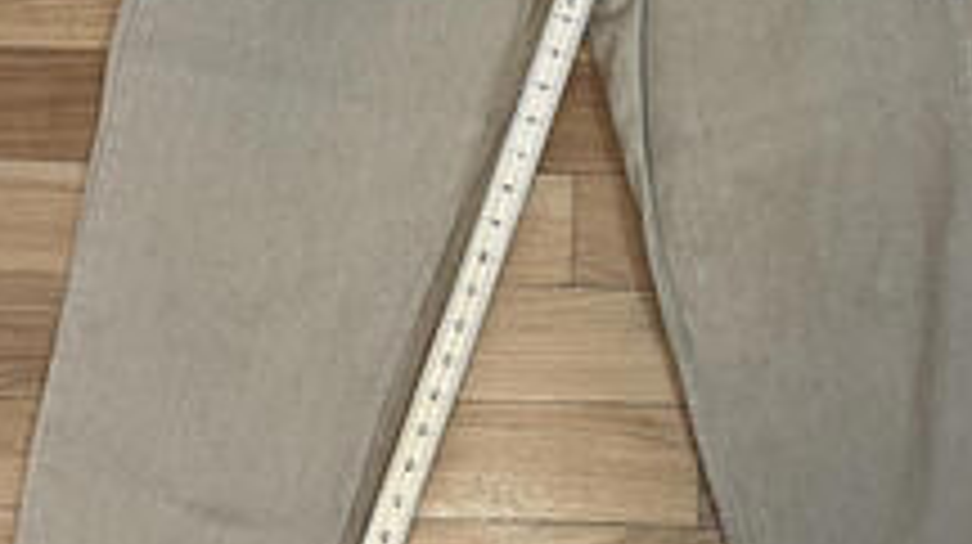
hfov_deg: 41.2
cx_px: 585
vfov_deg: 23.8
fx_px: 1287
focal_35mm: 50
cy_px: 175
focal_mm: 5.1
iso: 200
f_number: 1.6
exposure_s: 1/60
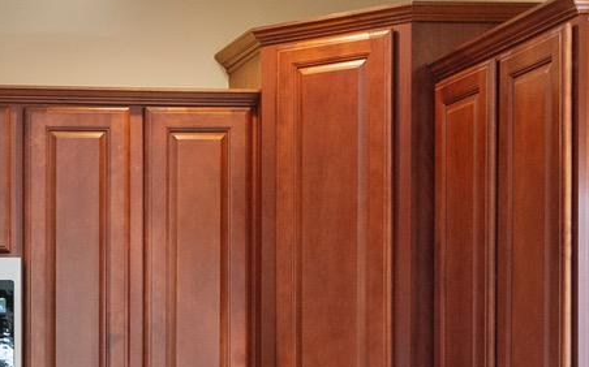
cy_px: 368
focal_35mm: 97
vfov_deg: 13.3
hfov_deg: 19.6
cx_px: -193
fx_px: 1556
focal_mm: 21
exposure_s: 1/13
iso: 800
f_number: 7.1
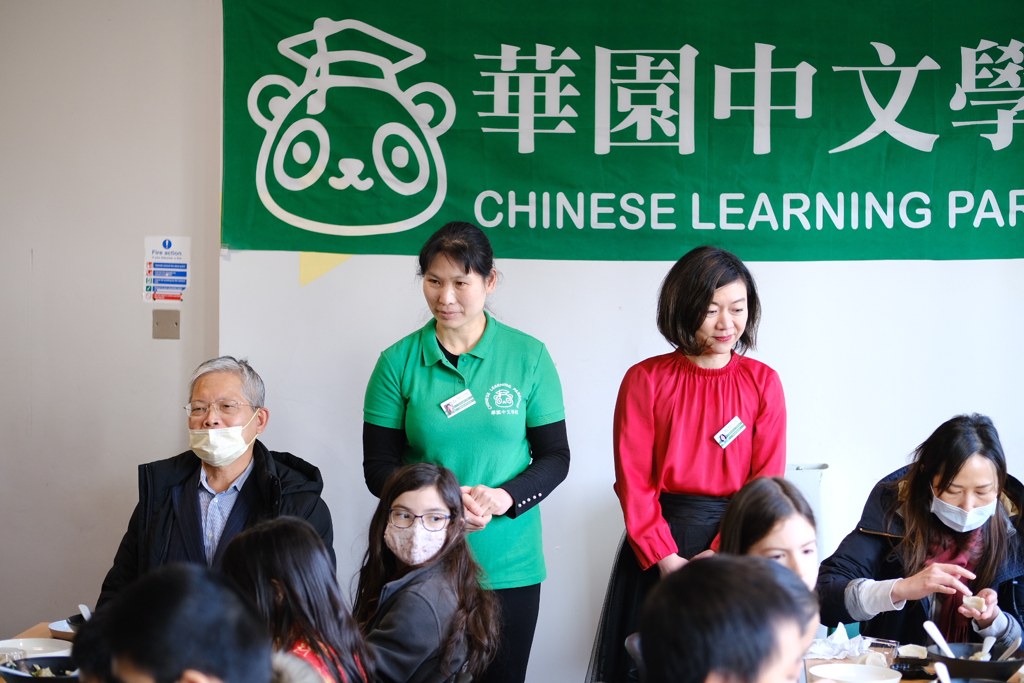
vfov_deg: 18.2
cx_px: 512
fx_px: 2133
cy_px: 342
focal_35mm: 75
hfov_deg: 27.0
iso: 640
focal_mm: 50
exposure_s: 1/125
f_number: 2
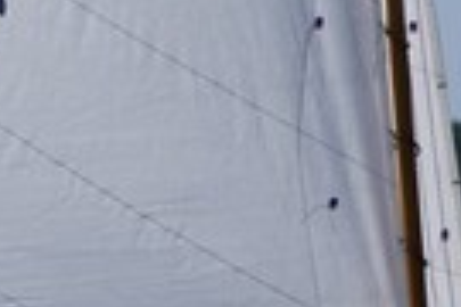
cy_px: -32
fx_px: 20961
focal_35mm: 1637
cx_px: -765
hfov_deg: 1.3
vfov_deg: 0.8
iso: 100
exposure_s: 1/1250
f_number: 5.6
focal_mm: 184
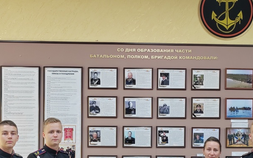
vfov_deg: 20.9
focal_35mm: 61
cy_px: 134
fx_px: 420
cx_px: 139
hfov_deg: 33.5
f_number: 1.9
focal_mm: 5.52
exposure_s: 1/50
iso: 500
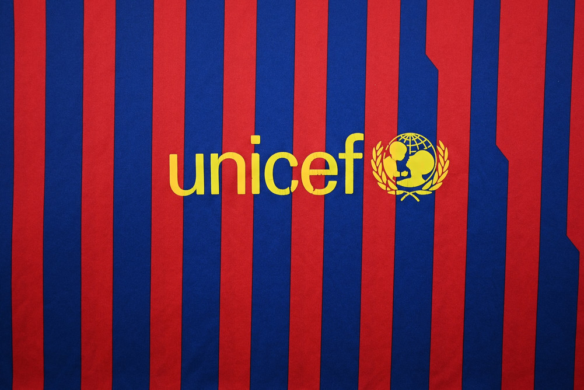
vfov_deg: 42.4
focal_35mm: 31
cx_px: 292
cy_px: 195
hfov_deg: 60.3
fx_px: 503
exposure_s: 1/100
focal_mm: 31
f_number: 4.8
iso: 200
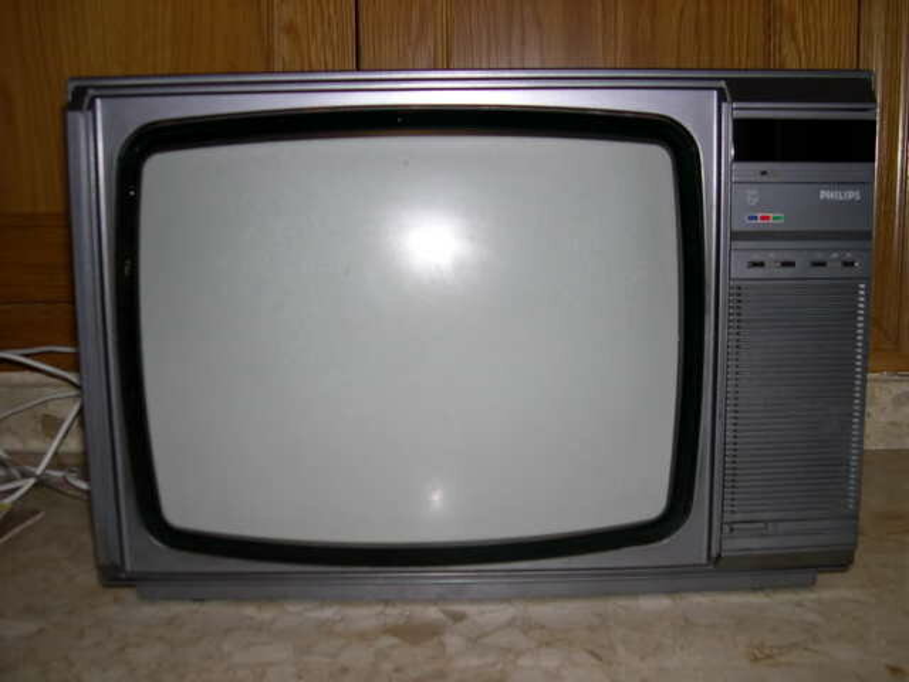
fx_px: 998
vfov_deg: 37.7
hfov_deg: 49.0
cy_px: 341
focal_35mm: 38
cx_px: 454
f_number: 2.8
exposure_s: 1/60
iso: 100
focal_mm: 8
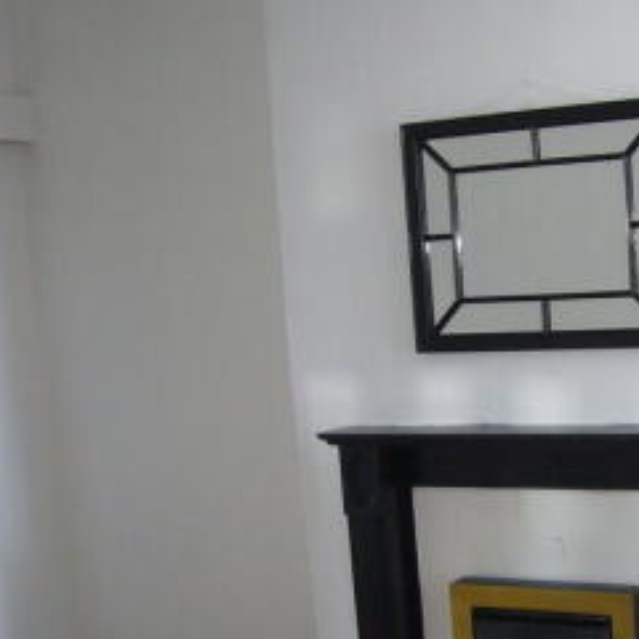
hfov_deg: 27.6
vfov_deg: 28.4
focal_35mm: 60
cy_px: 430
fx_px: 1253
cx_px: 571
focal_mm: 4.6
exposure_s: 1/30
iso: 80
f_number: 2.8
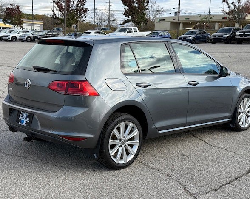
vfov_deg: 29.7
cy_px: 99
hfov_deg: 36.7
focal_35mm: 51
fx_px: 377
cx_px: 129
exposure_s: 1/2033
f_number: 1.78
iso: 64
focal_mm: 6.76
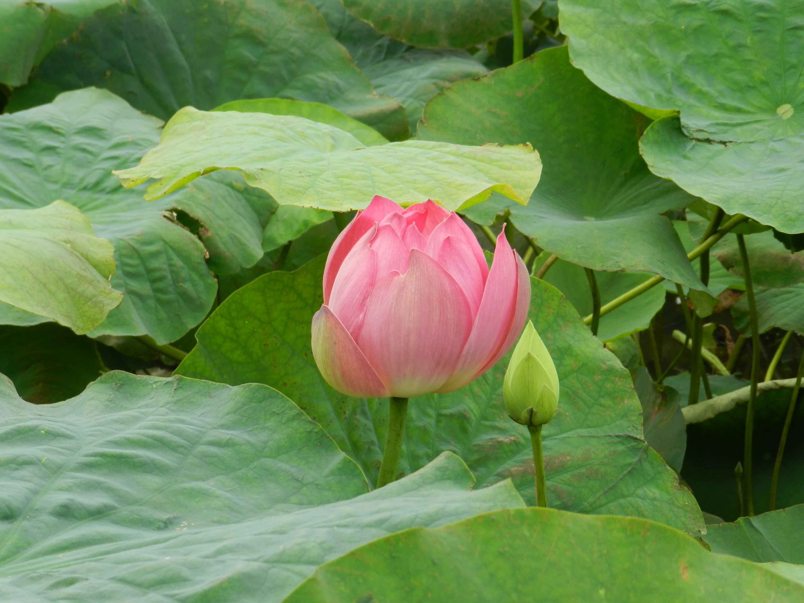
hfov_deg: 17.1
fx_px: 2671
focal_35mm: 115
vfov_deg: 12.9
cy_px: 302
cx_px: 402
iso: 160
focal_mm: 20.5
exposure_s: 1/200
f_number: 4.8
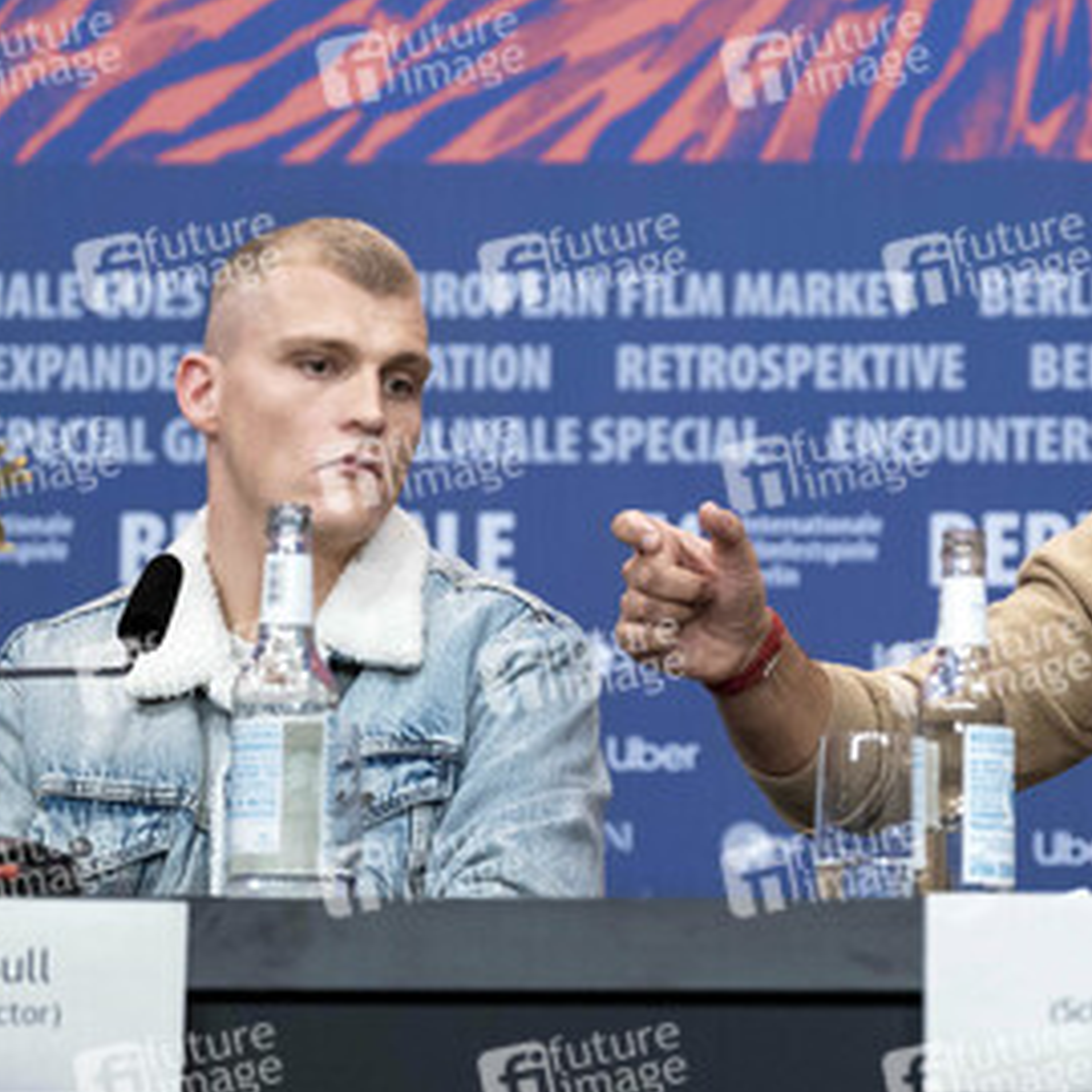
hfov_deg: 11.9
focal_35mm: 146
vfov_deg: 12.0
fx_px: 5211
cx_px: 880
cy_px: 566
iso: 1250
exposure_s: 1/350
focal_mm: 68.7
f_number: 2.8
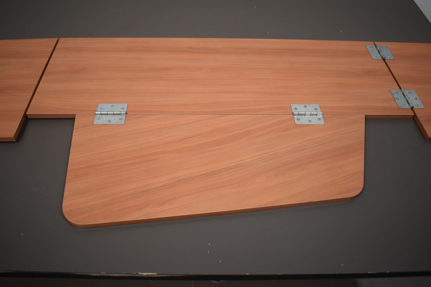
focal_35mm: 32
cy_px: 144
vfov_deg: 41.7
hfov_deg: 59.5
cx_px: 216
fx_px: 377
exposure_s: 1/250
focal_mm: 21
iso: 560
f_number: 3.8
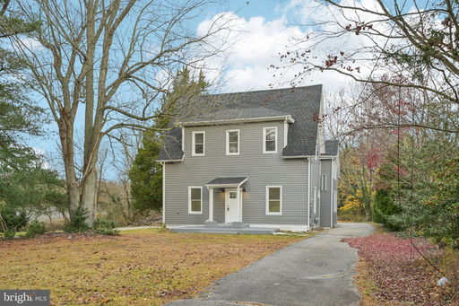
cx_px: 230
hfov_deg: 62.8
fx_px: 376
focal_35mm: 30
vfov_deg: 44.2
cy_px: 153
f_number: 8
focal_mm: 29.5
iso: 110
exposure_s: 1/30
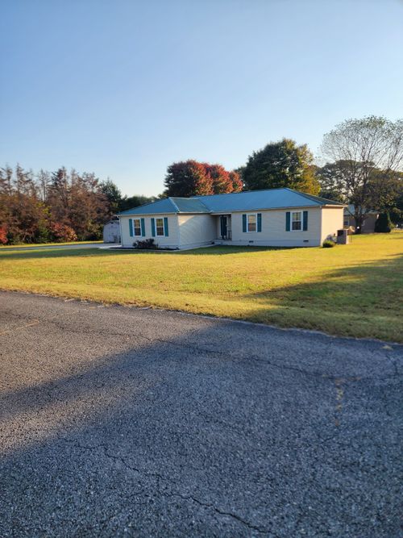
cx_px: 202
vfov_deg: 73.9
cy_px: 269
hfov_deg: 58.9
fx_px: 357
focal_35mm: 23
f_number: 1.8
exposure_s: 1/699
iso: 12
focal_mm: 6.4
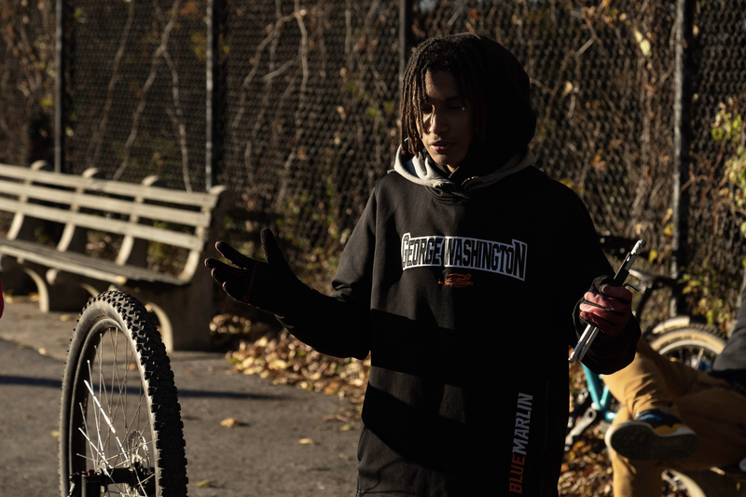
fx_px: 2175
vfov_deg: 13.0
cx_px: 373
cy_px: 248
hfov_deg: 19.5
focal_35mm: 105
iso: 640
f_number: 7.1
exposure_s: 1/1250
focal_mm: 105
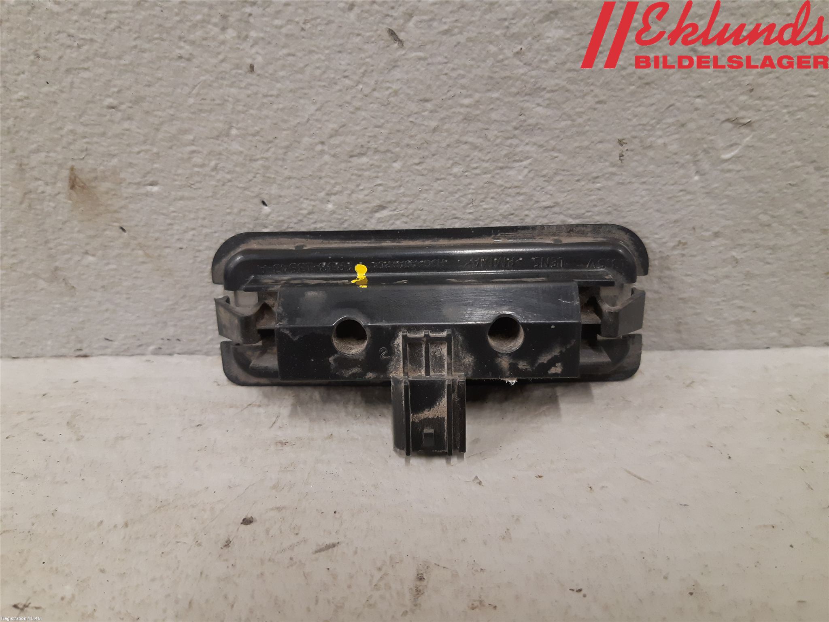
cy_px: 311
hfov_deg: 67.3
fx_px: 623
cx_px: 414
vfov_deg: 53.1
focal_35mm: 26
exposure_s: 1/50
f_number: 1.7
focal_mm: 3.93
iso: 200
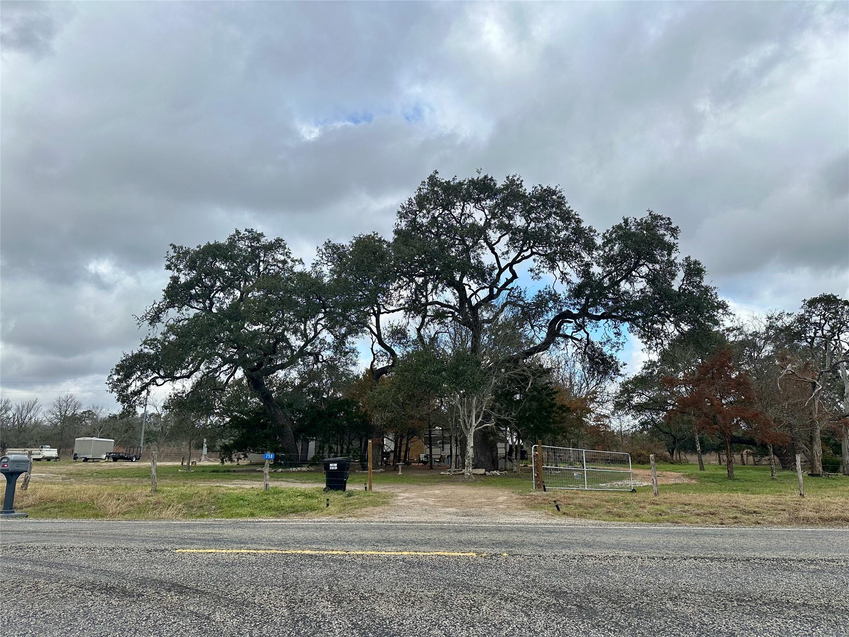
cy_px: 318
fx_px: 589
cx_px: 424
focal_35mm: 24
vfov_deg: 56.8
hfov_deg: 71.6
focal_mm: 6.86
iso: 80
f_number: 1.78
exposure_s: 1/4184
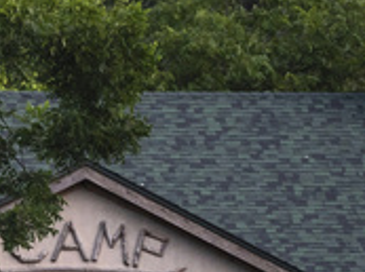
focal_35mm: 1141
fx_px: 12006
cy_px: 440
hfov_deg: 1.7
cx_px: -194
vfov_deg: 1.3
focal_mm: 200
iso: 800
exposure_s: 1/250
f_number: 2.8
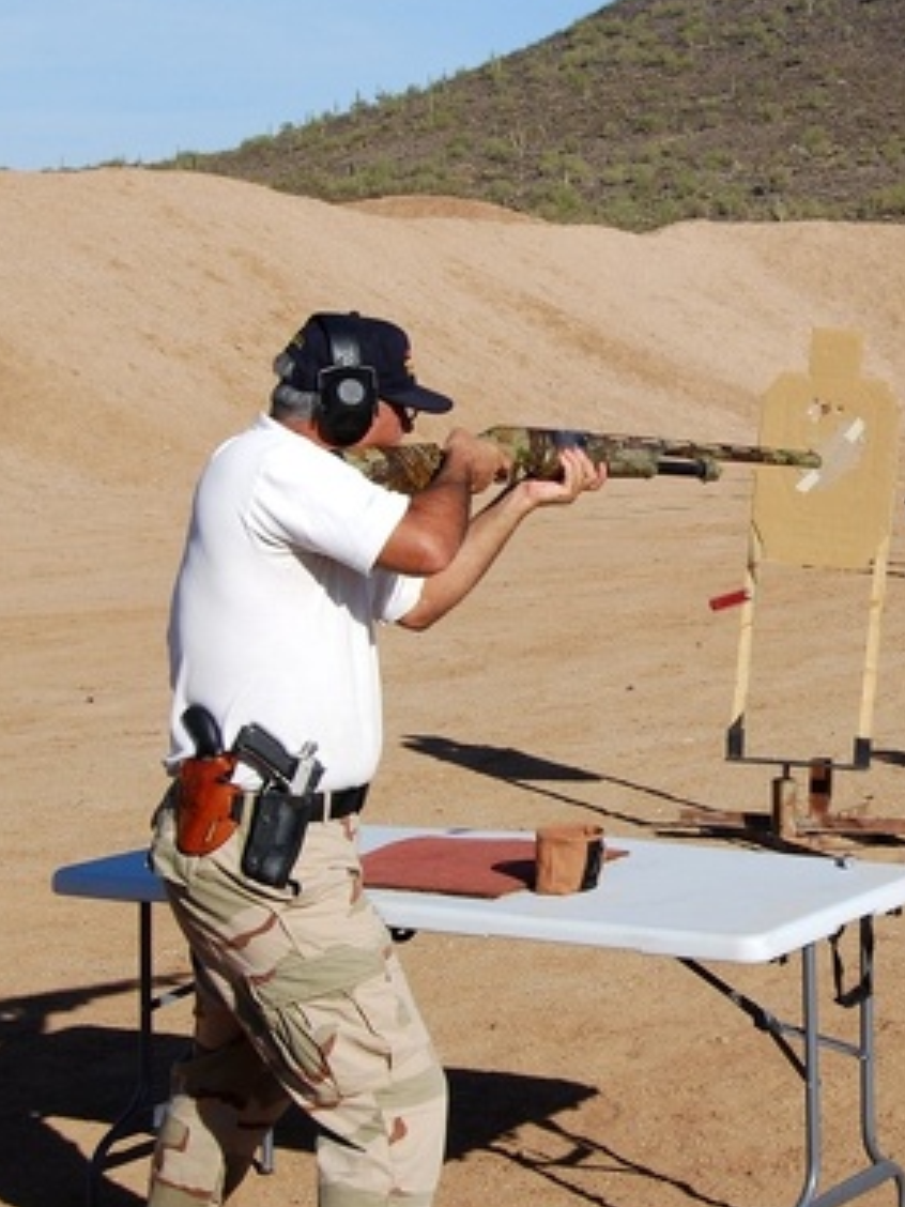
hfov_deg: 16.9
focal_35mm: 85
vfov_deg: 23.0
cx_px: 931
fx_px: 2963
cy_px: 467
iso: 100
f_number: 9
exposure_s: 1/320
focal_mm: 28
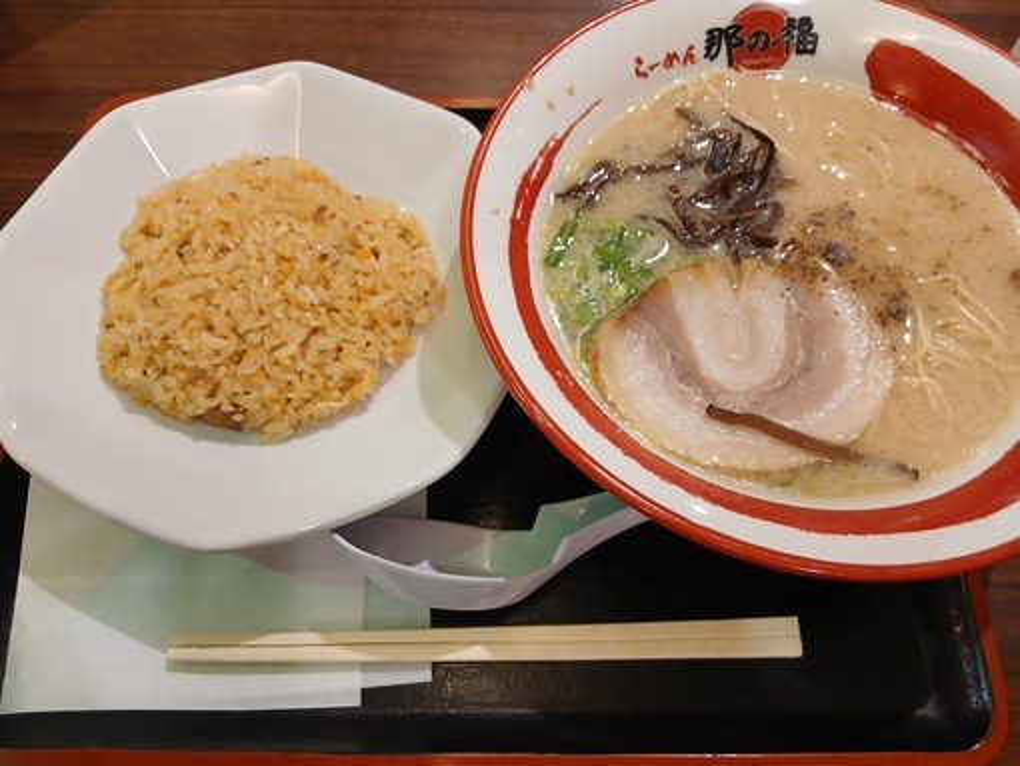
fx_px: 766
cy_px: 383
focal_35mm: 26
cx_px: 510
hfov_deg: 67.3
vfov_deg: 53.1
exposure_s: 1/50
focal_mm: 3.86
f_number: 1.8
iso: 250
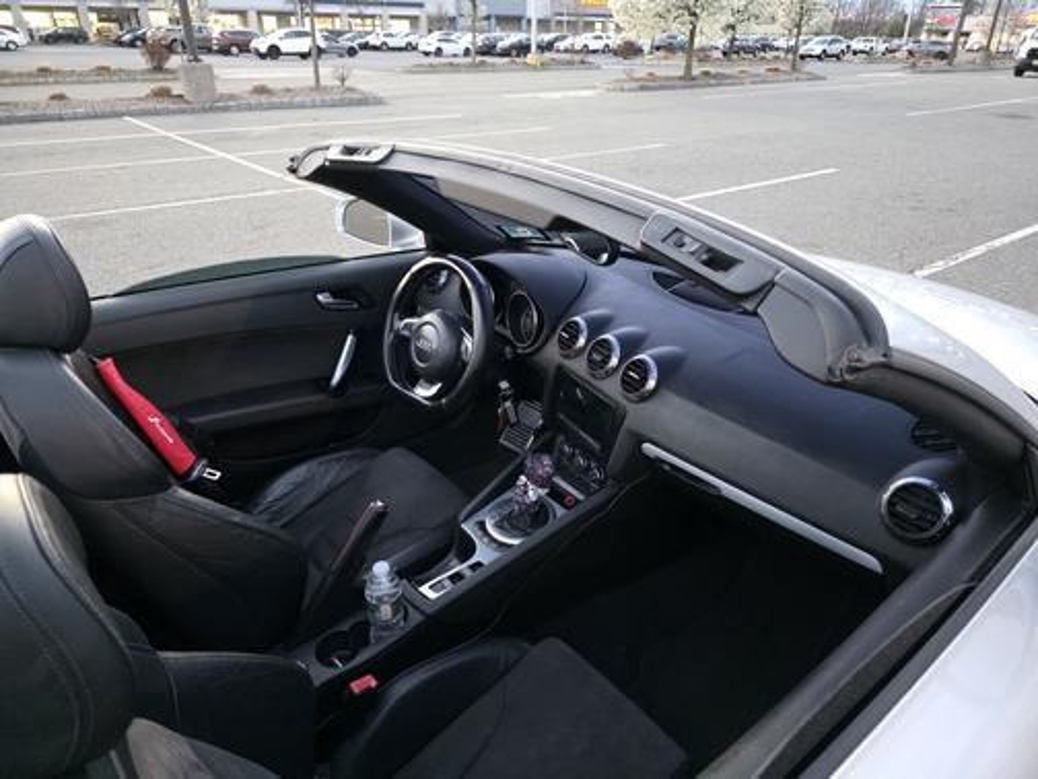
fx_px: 690
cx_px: 519
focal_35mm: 23
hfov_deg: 73.9
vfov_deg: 58.9
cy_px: 390
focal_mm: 6.3
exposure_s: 1/120
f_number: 1.7
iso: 2000
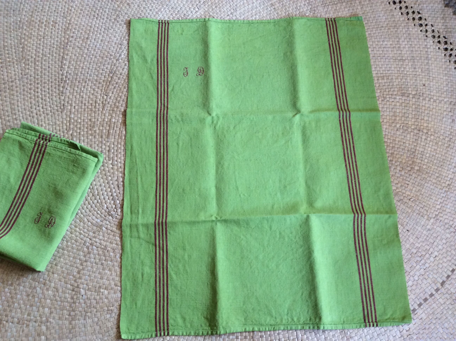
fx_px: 421
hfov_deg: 56.9
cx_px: 228
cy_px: 170
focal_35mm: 32
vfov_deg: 44.1
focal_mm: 3.3
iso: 64
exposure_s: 1/25
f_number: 2.4
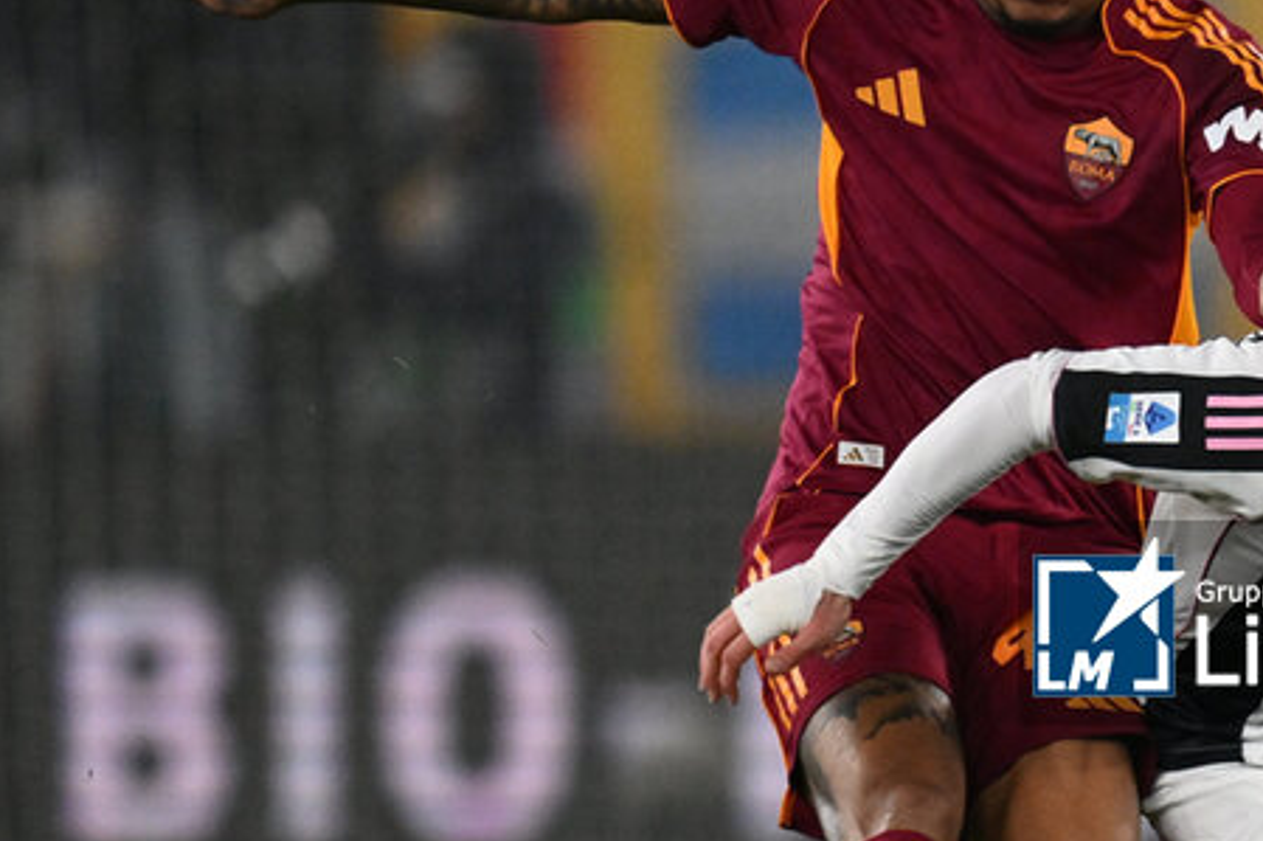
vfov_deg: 1.1
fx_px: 44747
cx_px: 1294
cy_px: 596
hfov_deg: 1.6
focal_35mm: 1276
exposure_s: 1/2000
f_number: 4
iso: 2500
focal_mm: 560
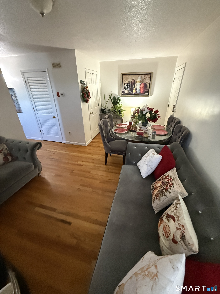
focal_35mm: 14
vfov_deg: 102.1
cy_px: 147
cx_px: 110
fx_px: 119
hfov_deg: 85.7
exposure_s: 1/60
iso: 1250
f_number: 2.2
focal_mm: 2.22
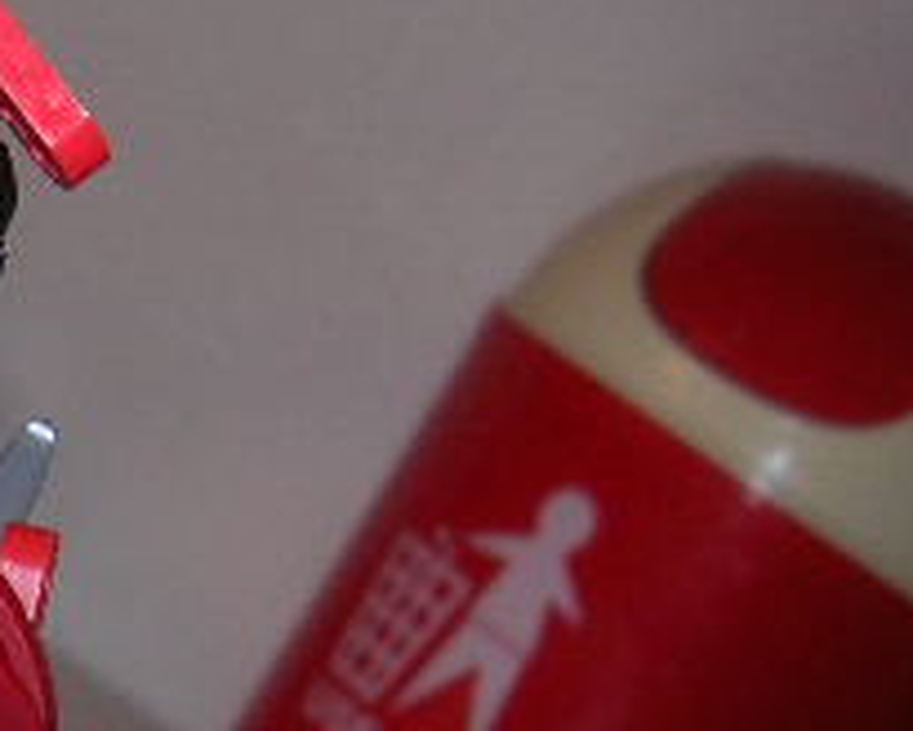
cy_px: 695
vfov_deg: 13.1
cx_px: -258
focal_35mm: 116
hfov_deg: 15.8
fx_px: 3134
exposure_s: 1/60.1
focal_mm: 5.8
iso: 50
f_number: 2.8
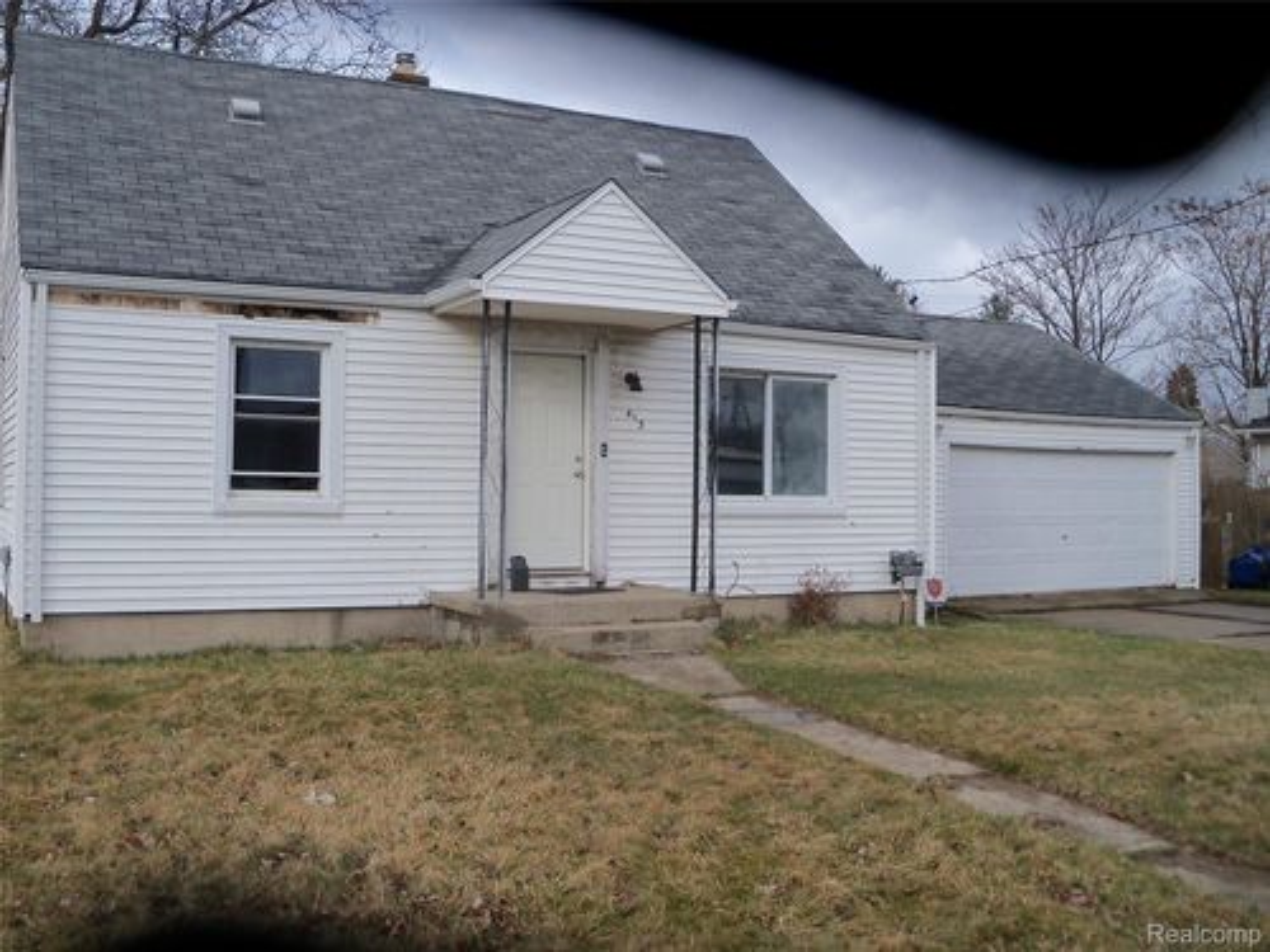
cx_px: 635
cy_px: 476
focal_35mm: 35
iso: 80
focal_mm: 6.2
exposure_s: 1/500
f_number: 3.5
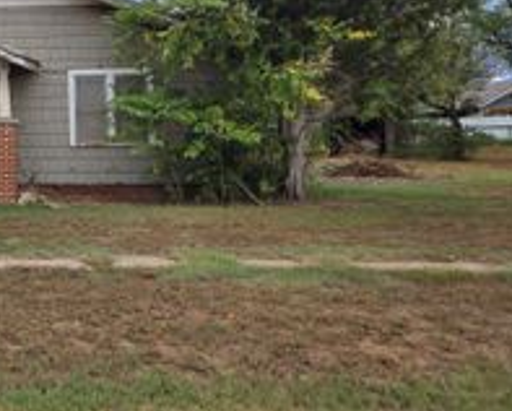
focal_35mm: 49
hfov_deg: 33.7
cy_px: 85
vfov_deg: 30.2
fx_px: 743
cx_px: -35
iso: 25
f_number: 1.8
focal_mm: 5.4
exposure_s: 1/655
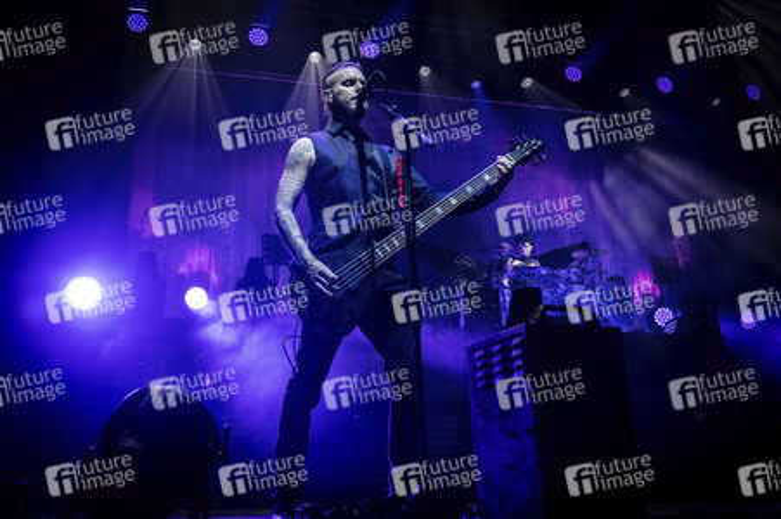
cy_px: 260
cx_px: 390
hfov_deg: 62.0
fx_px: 650
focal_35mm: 30
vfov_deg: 43.5
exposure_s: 1/320
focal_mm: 30
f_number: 5
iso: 2000
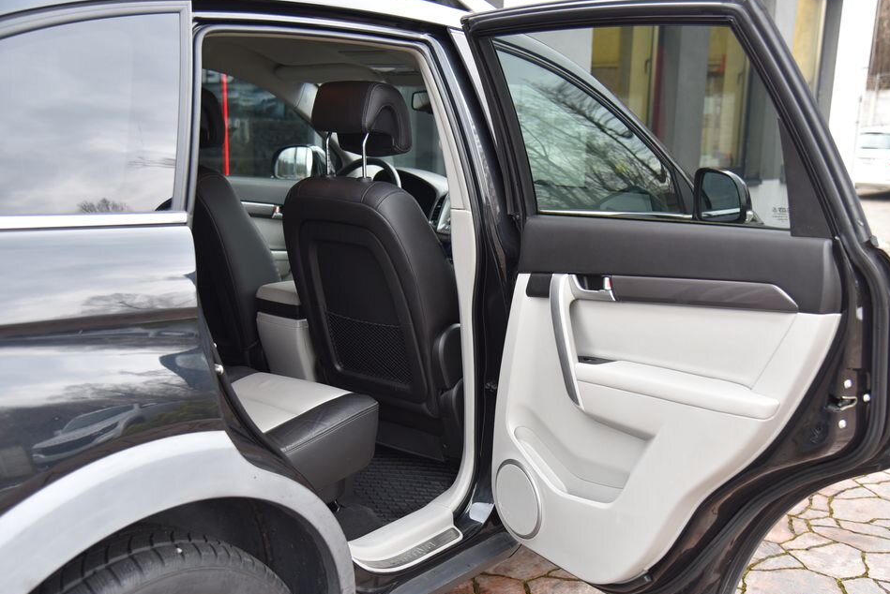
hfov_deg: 47.4
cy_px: 299
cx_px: 465
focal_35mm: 41
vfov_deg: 32.7
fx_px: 1014
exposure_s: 1/40
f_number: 4
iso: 500
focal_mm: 38
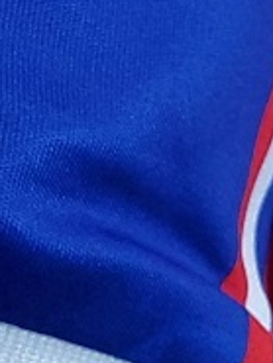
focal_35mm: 152
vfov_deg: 11.9
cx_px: -214
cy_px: -300
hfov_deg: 9.3
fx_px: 1596
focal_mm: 4.3
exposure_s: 1/15
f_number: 2.4
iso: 200
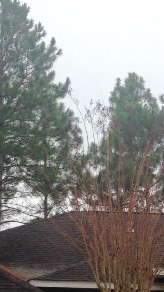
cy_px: 342
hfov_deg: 10.0
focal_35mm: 119
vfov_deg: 17.3
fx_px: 919
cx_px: 217
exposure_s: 1/484
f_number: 2.4
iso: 50
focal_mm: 4.12
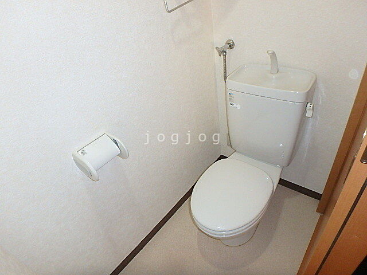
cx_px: 184
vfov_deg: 63.4
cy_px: 138
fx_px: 223
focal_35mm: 21
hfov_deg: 79.0
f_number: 3.5
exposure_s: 1/30
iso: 400
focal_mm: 3.7
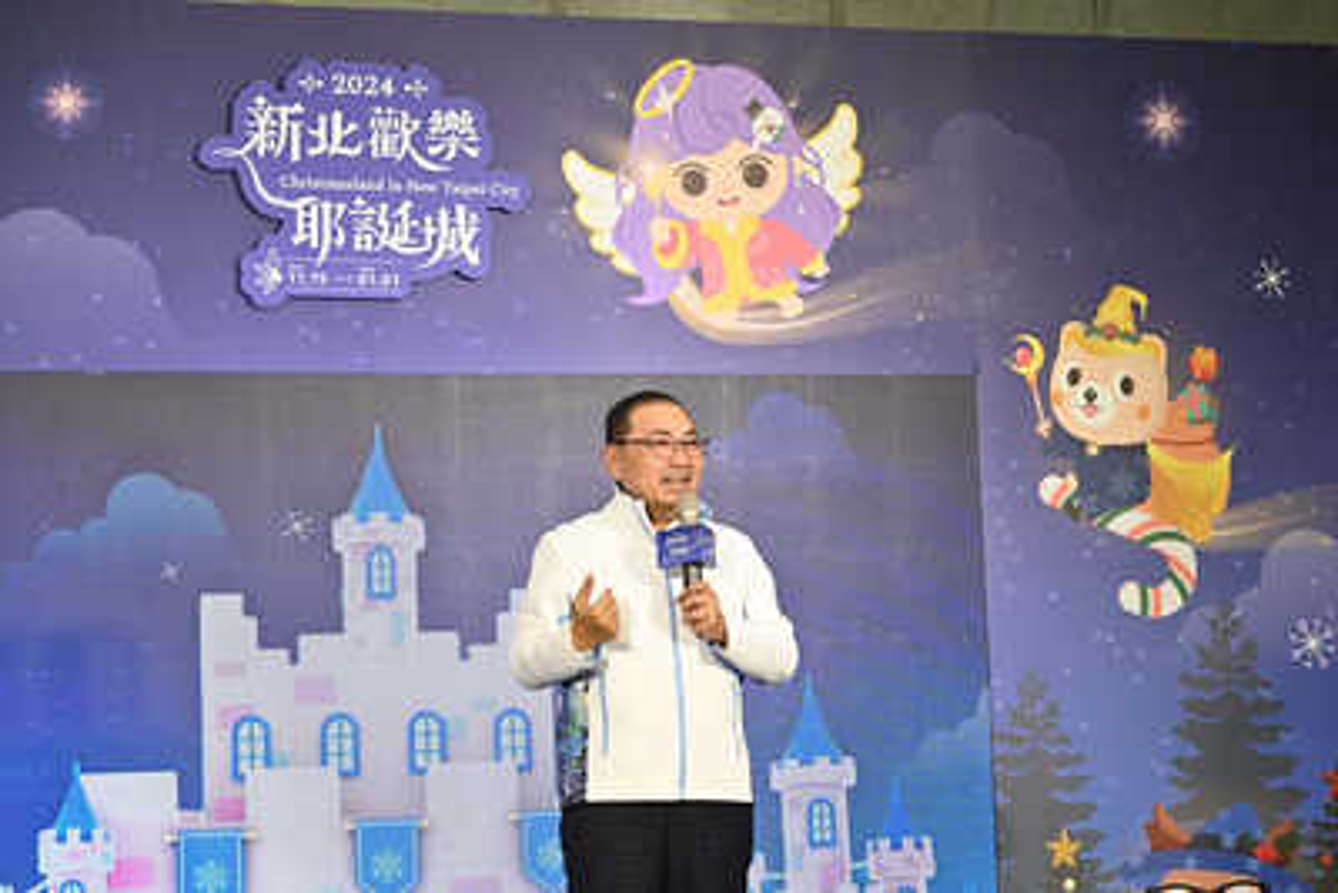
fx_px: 2751
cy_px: 446
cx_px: 669
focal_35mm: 74
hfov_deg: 27.3
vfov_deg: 18.4
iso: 800
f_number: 5.6
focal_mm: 74
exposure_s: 1/100
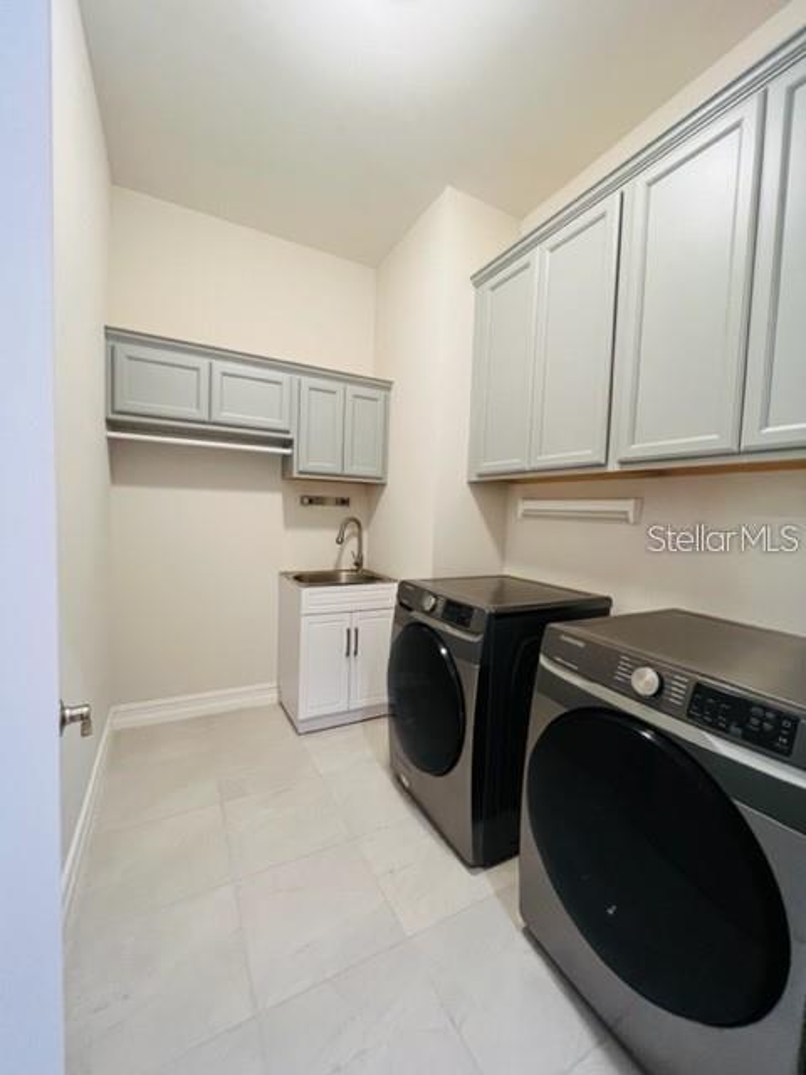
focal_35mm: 13
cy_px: 538
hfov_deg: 89.9
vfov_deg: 106.2
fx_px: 404
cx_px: 403
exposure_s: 1/60
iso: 400
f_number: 1.8
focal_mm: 1.57
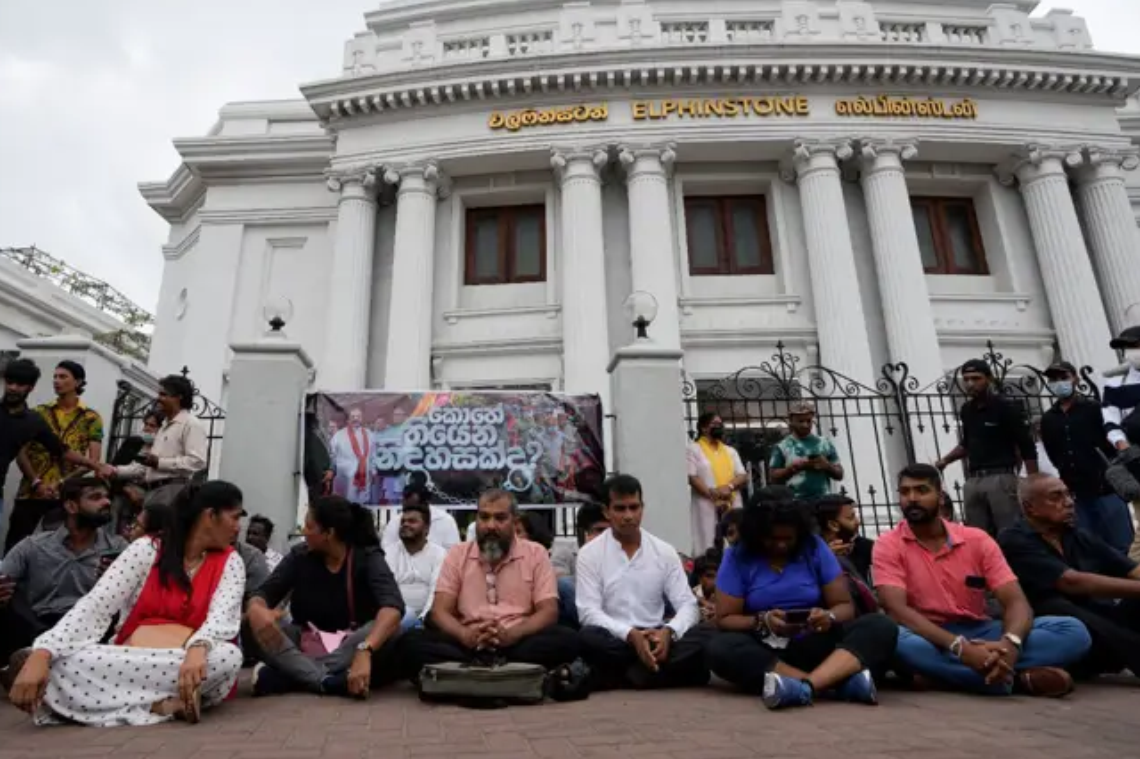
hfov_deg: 78.4
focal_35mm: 22
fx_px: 696
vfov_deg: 57.0
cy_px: 330
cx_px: 522
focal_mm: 16
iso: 100
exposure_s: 1/60
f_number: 4.5
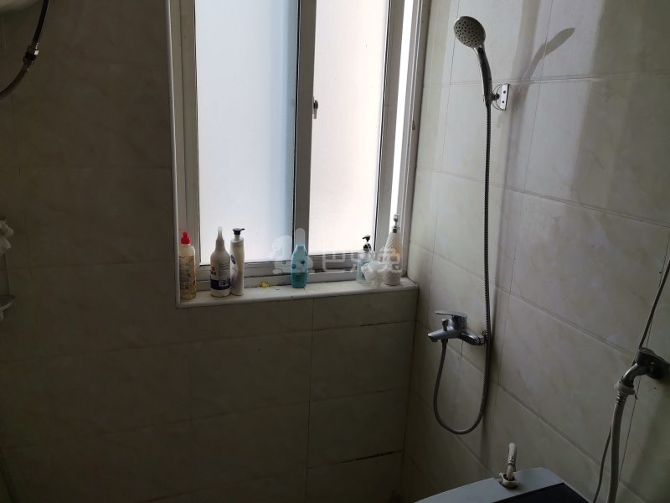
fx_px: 523
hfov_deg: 65.3
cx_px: 335
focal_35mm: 27
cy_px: 252
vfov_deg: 51.4
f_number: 1.9
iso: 50
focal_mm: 5.52
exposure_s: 1/384
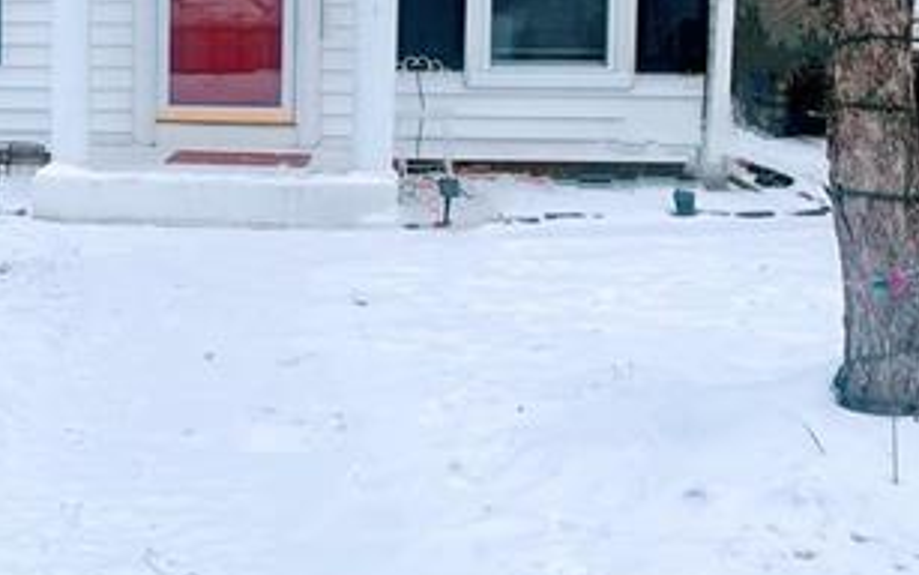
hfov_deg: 28.8
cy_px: 141
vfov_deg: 18.8
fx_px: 1728
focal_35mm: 69
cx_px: 132
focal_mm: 4.2
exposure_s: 1/2132
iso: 32
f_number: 1.6
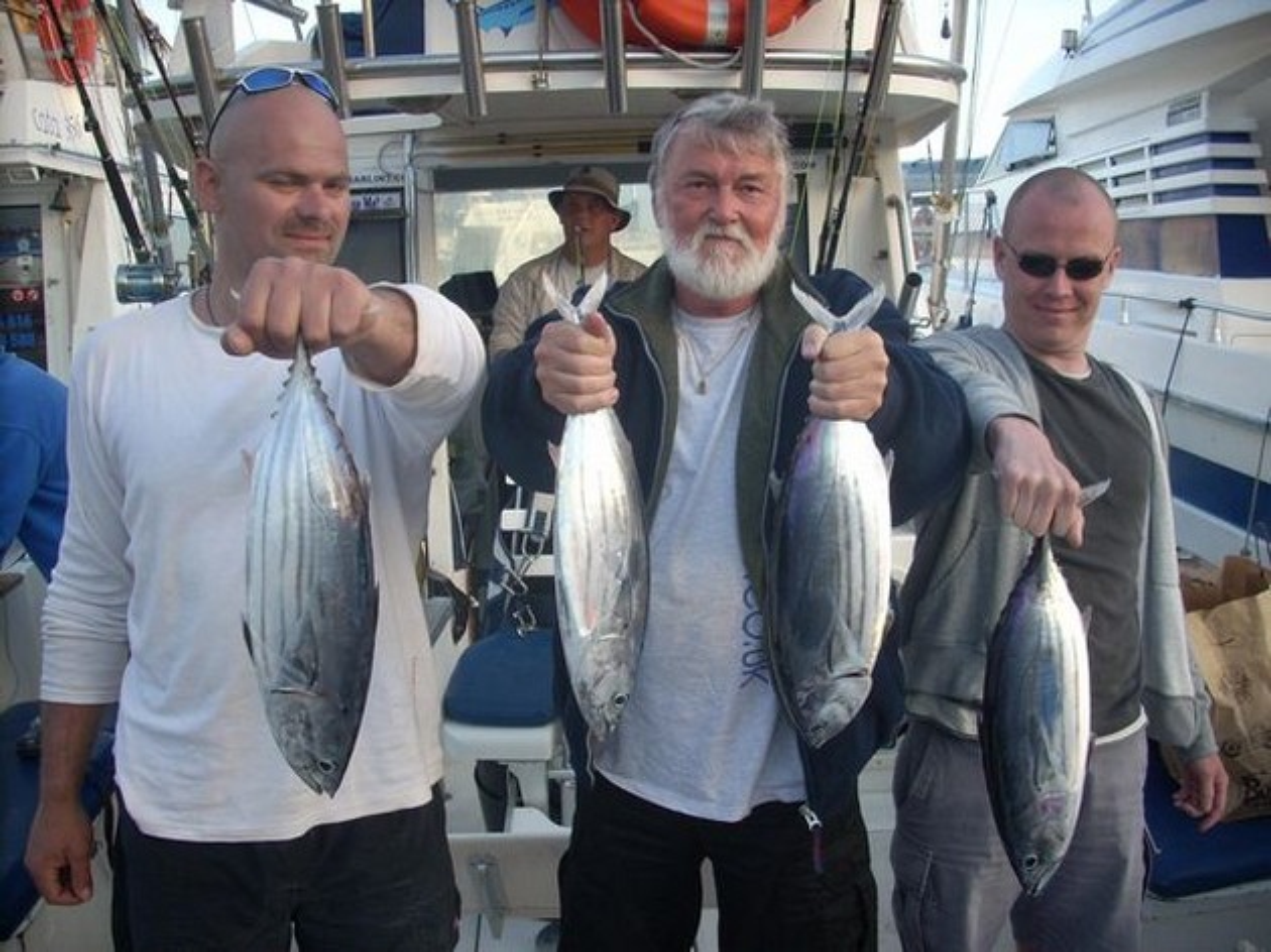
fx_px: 1358
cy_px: 476
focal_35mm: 37
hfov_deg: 50.2
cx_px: 636
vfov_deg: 38.6
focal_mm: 6.2
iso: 64
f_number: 2.8
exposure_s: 1/84.8
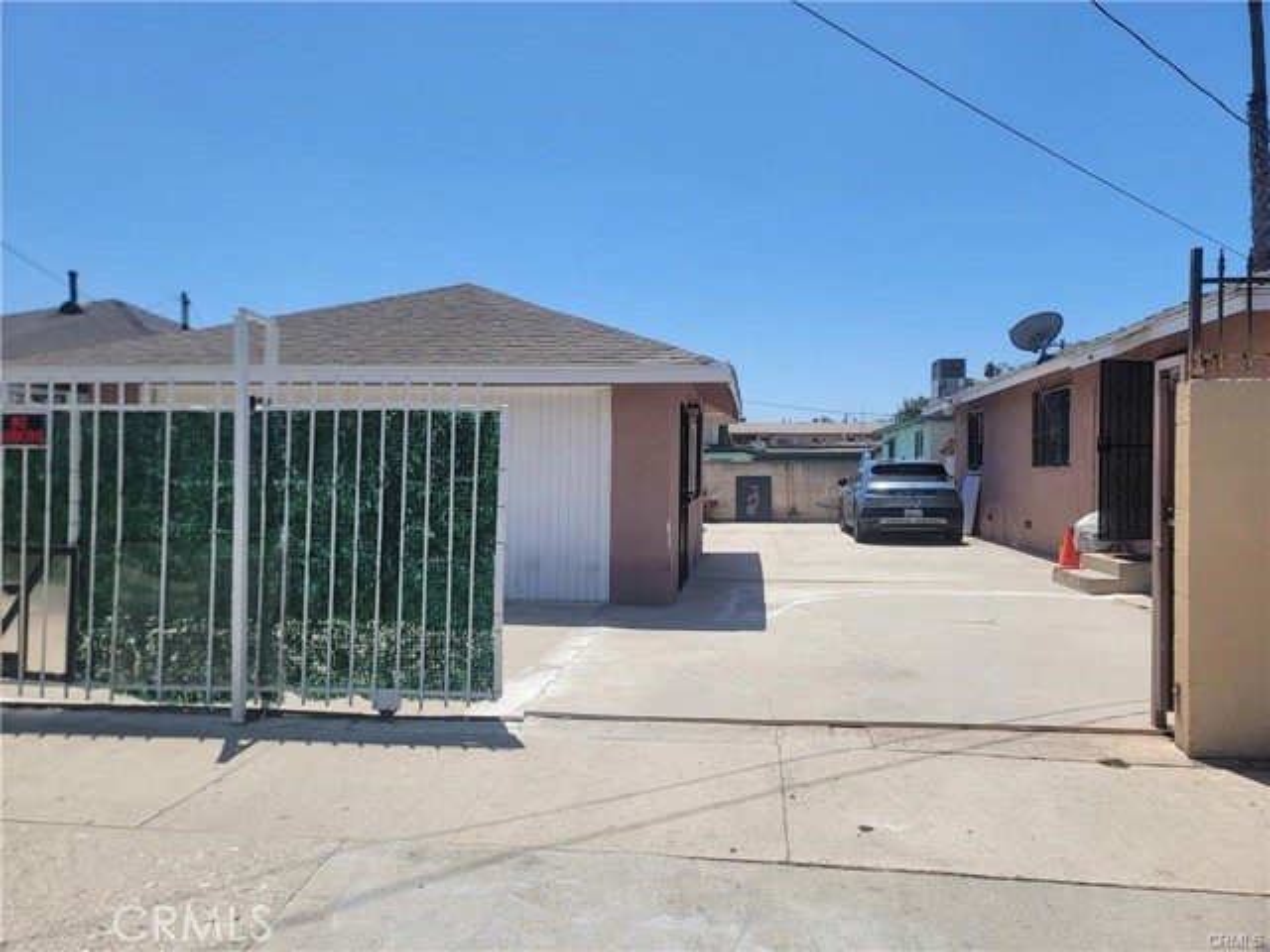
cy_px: 476
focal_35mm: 24
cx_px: 635
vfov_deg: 56.8
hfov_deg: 71.6
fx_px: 881
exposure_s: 1/1402
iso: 16
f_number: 1.8
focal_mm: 6.7
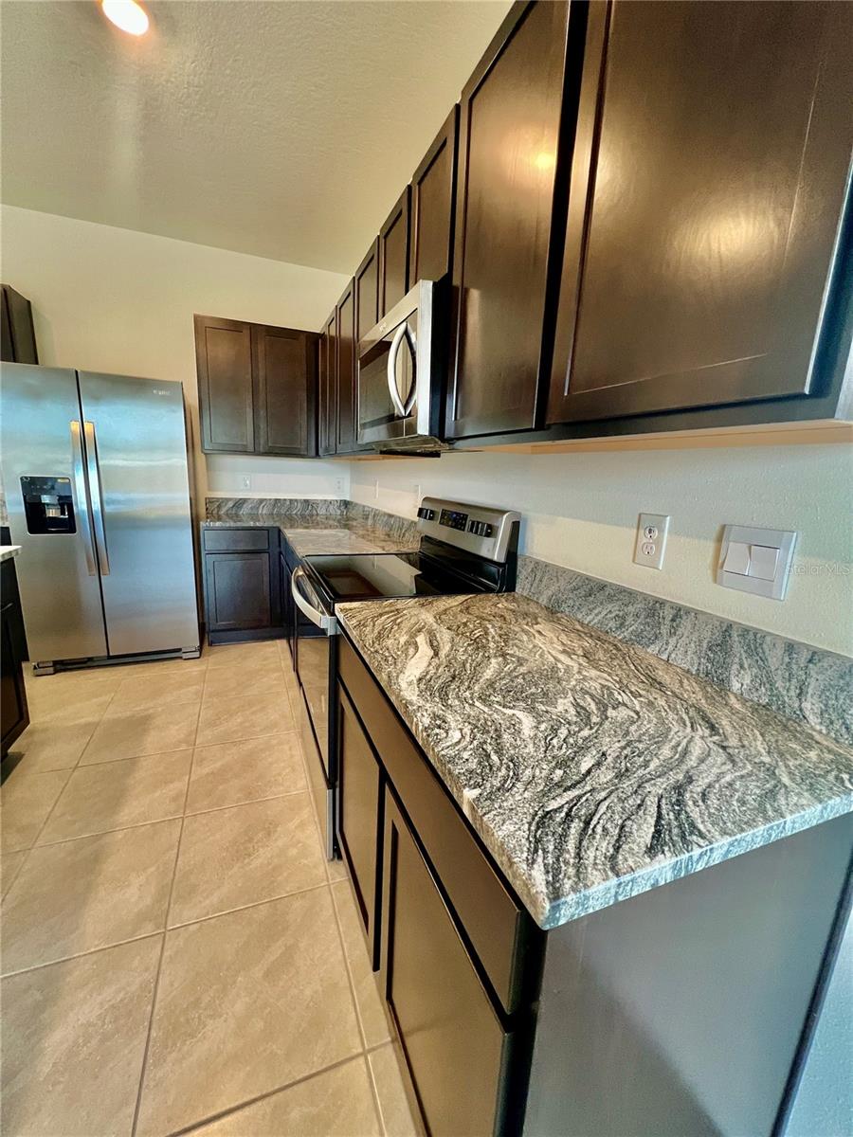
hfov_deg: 89.9
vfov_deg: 106.2
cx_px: 426
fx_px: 427
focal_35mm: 13
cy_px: 568
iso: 250
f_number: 1.8
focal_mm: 1.57
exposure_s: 1/60
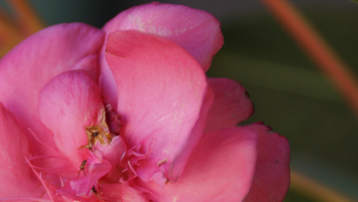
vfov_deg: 3.2
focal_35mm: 385
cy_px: 179
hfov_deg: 5.6
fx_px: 3655
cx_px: 112
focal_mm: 140
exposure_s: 1/250
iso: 250
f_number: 5.6
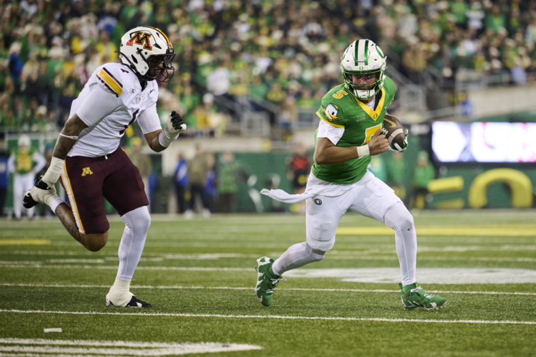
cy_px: 178
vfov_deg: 7.4
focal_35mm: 185
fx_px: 2754
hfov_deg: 11.1
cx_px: 268
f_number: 2.8
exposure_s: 1/2000
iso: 5000
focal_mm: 185
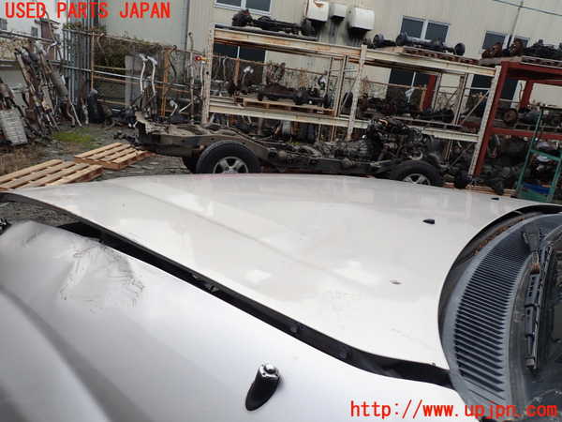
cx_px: 281
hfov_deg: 69.4
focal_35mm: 25
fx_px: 406
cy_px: 211
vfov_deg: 54.9
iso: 100
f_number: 2.8
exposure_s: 1/320
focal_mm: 4.5
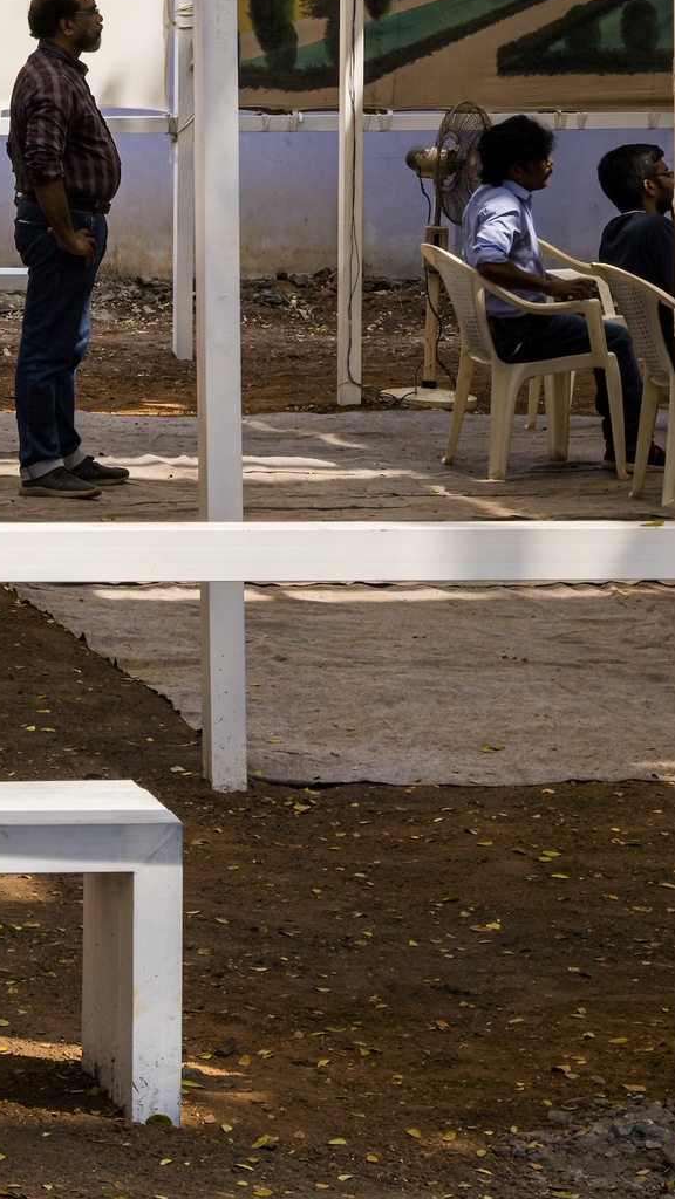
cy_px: -397
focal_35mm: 132
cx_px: -95
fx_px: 4200
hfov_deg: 9.1
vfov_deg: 15.4
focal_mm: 43
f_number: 11
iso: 100
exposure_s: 1/50
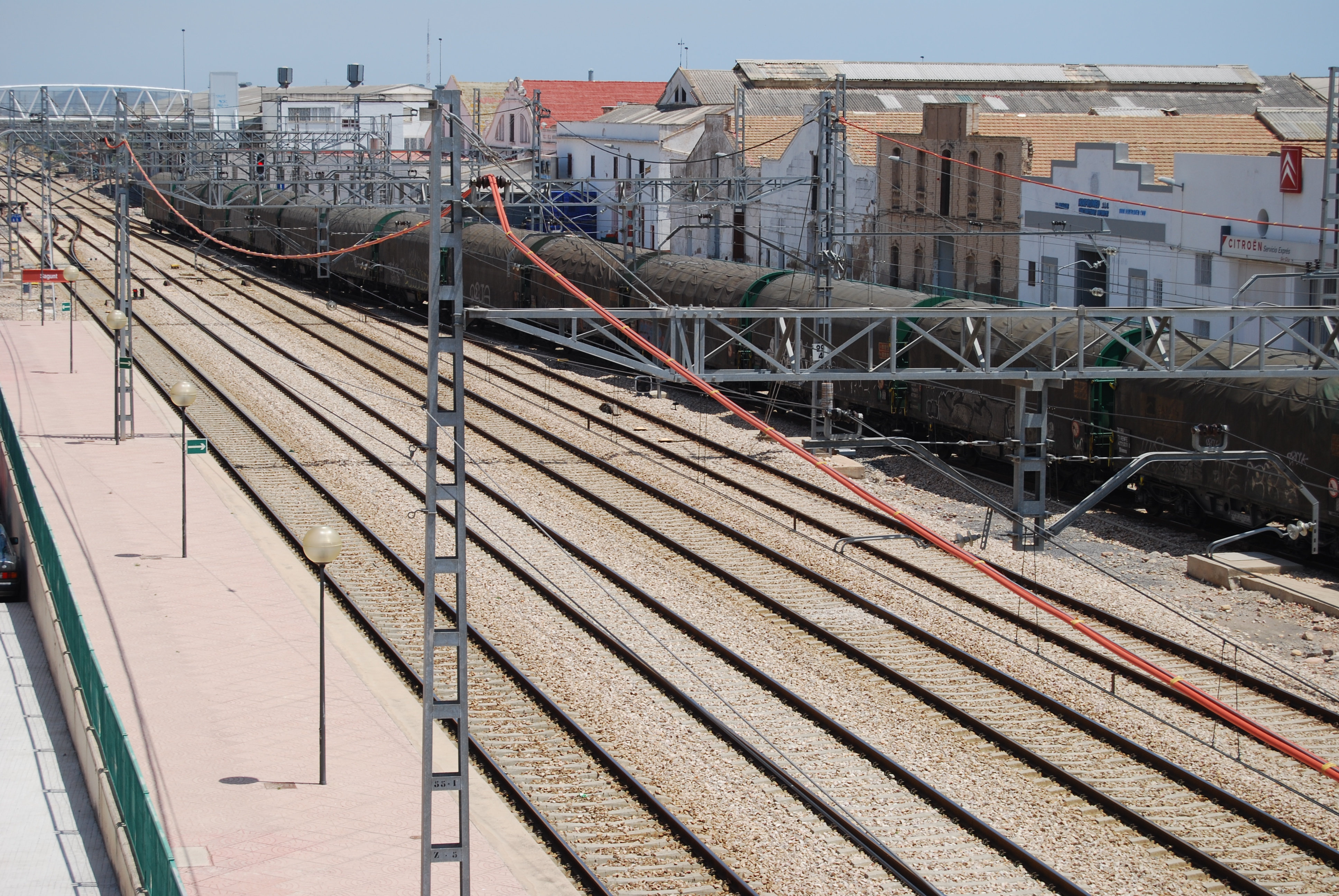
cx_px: 670
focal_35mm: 82
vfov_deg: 16.6
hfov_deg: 24.6
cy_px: 448
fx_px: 3072
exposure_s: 1/200
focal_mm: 55
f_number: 7.1
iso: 100
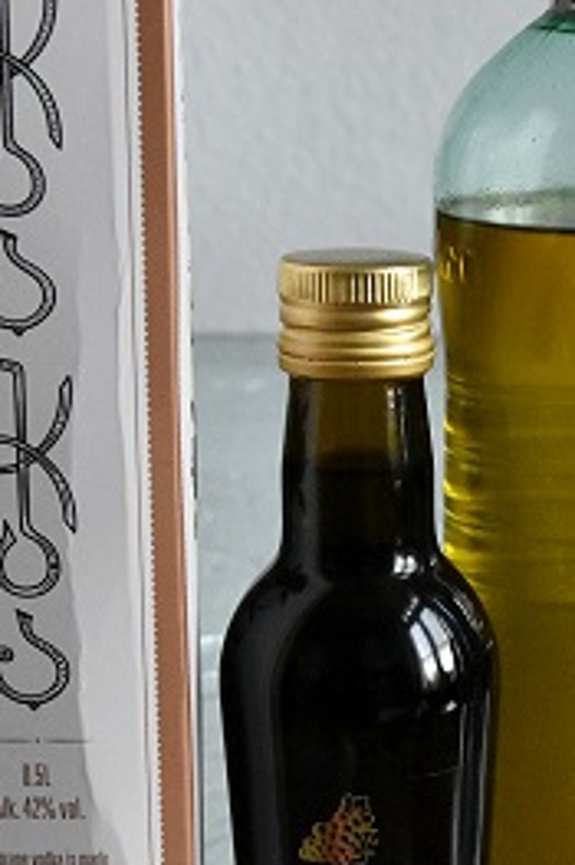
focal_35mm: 137
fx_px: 3286
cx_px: 785
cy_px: 615
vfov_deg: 14.9
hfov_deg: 9.8
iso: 2500
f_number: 9
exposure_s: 1/250
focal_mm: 40
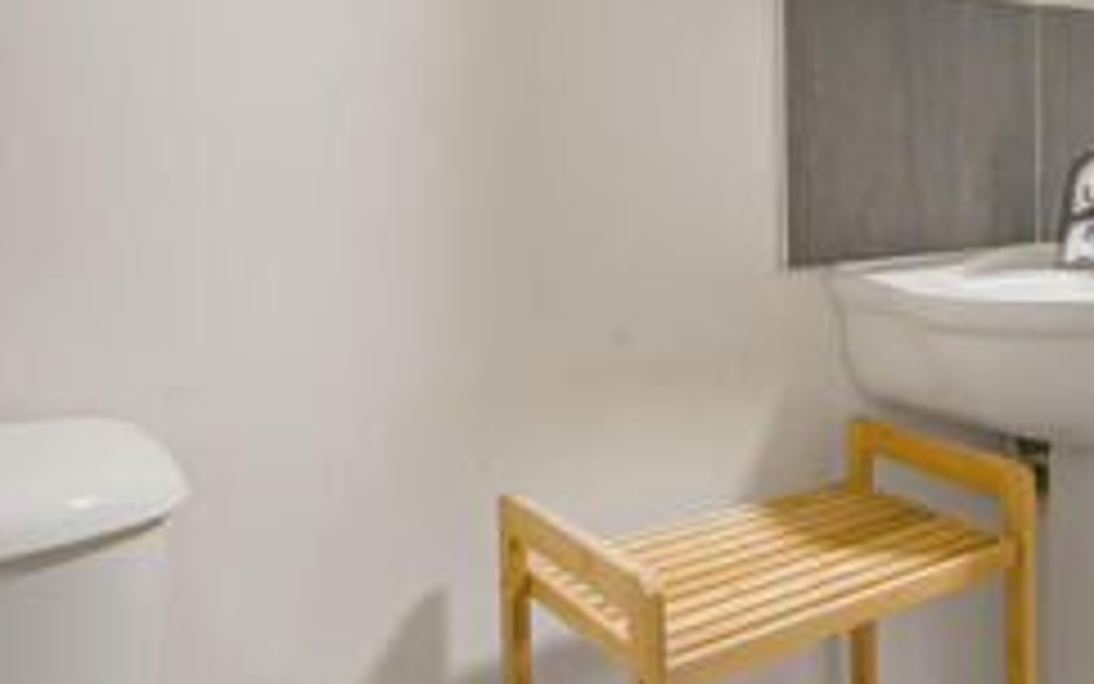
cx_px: 1429
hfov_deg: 36.6
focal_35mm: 33
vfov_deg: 36.6
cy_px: 110
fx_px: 984
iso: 320
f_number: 9
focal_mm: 12
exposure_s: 1.6
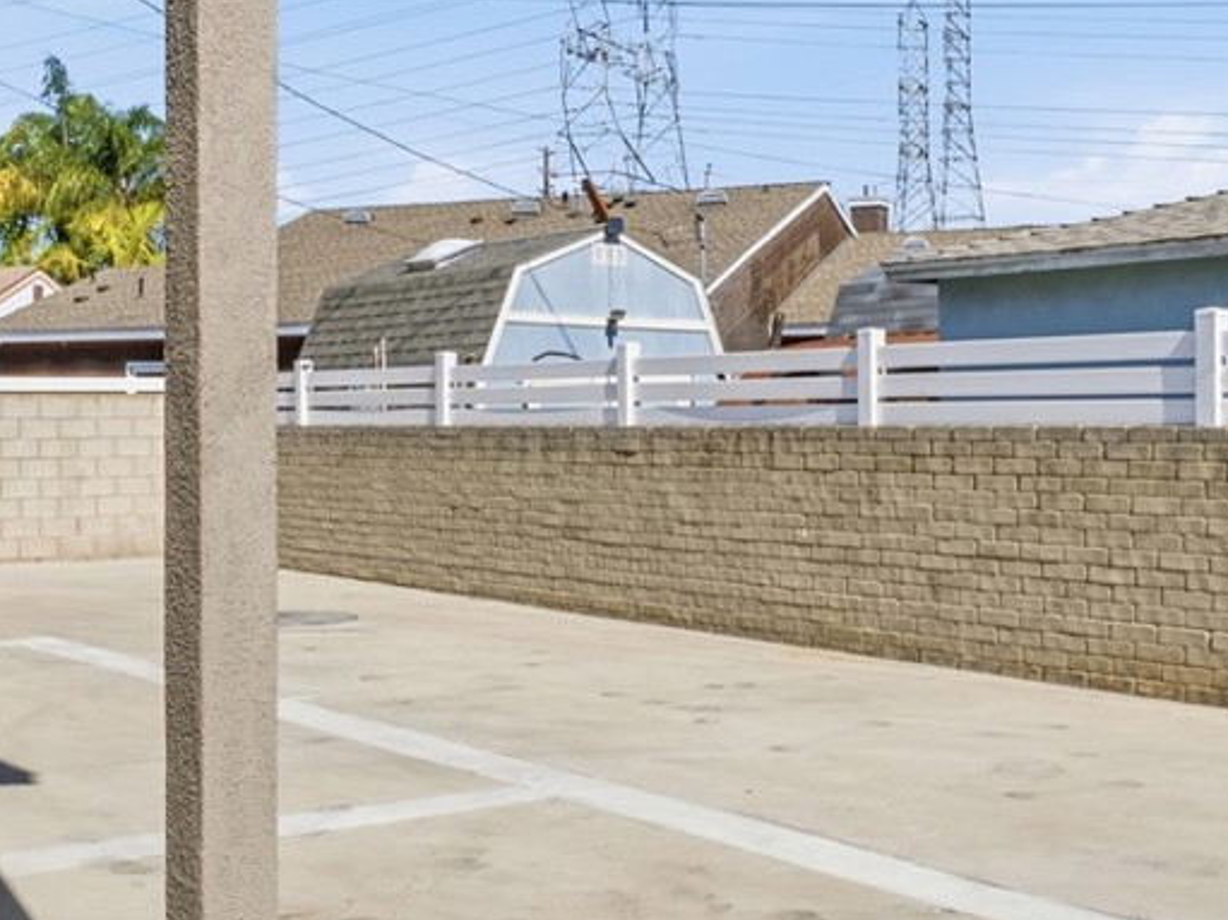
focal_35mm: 52
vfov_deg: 28.0
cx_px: 570
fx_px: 1844
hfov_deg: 36.8
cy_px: 406
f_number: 20
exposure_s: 1/60
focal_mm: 18
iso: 400
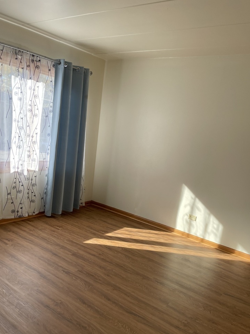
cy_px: 185
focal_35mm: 29
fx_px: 279
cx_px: 130
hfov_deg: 48.2
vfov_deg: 61.5
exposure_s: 1/244
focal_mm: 4.2
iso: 32
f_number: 1.6
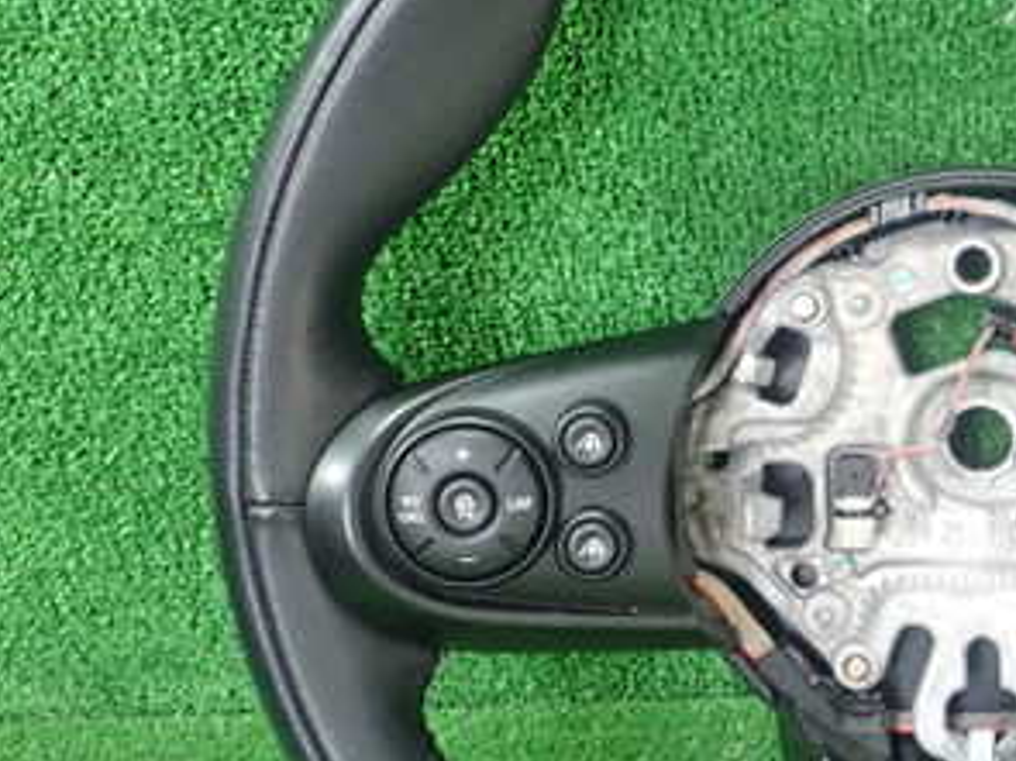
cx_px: 954
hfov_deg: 30.0
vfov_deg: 24.0
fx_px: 1790
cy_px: 386
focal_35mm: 61
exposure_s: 1/125
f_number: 2.3
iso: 800
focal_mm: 5.5
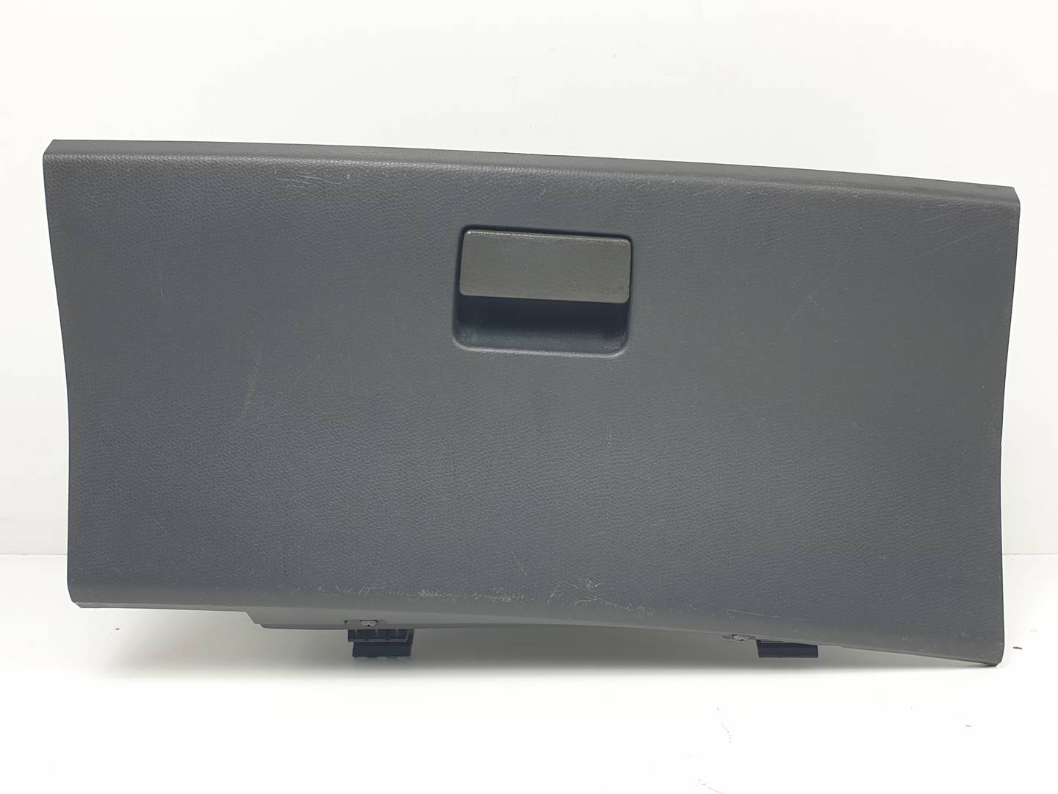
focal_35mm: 26
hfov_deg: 67.3
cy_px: 397
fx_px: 795
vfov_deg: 53.1
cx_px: 529
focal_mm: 4.3
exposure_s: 1/109
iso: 50
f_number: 2.4
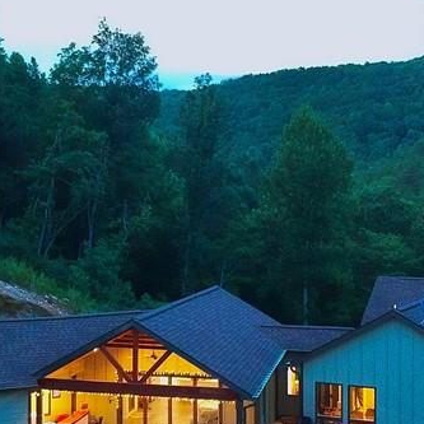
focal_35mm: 68
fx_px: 942
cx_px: 57
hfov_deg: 24.7
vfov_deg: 25.4
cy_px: 228
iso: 800
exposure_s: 1/8
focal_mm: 4.49
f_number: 2.6
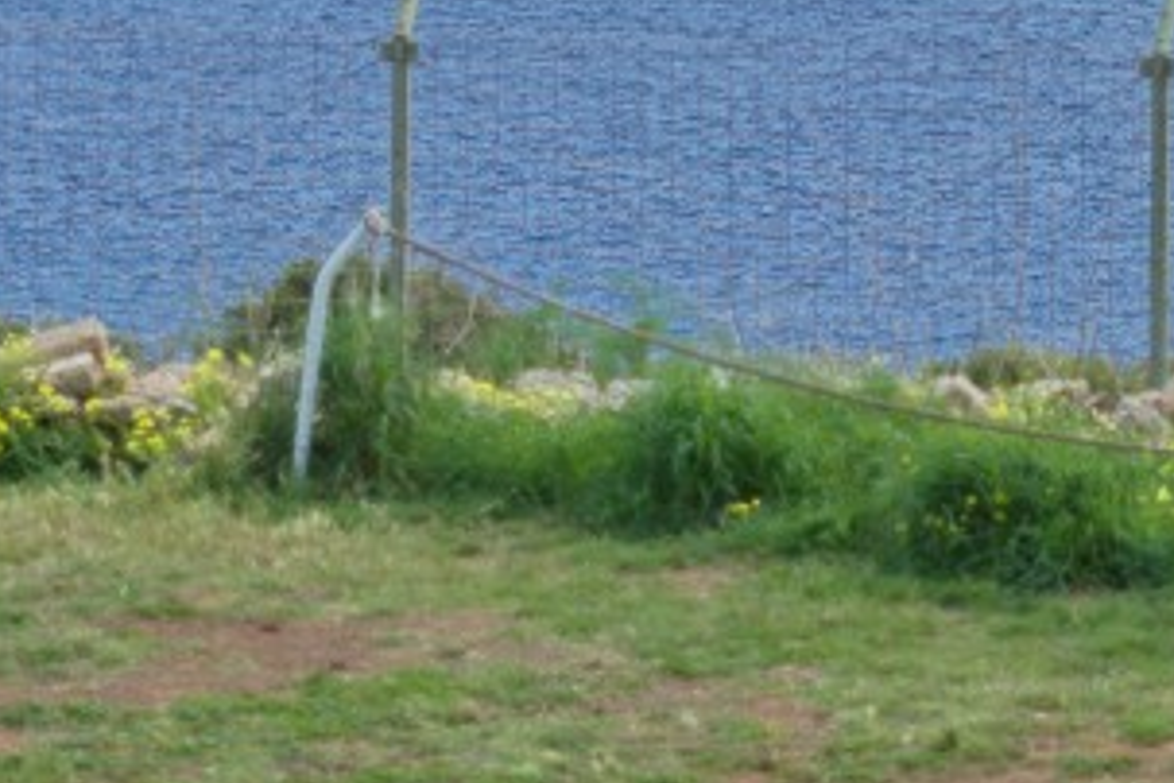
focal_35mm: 358
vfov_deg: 3.7
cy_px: -1919
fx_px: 11674
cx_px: 2681
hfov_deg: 5.6
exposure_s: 1/2000
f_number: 2.8
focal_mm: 65
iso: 400
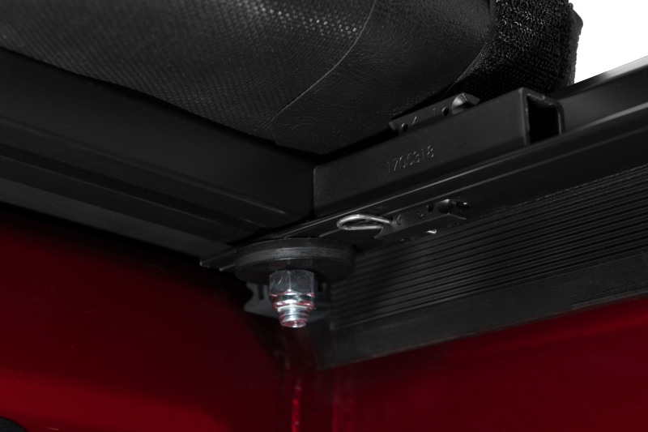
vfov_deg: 19.4
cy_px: 216
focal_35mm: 70
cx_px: 324
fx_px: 1260
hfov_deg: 28.8
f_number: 11
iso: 100
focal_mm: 70
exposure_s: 1/60
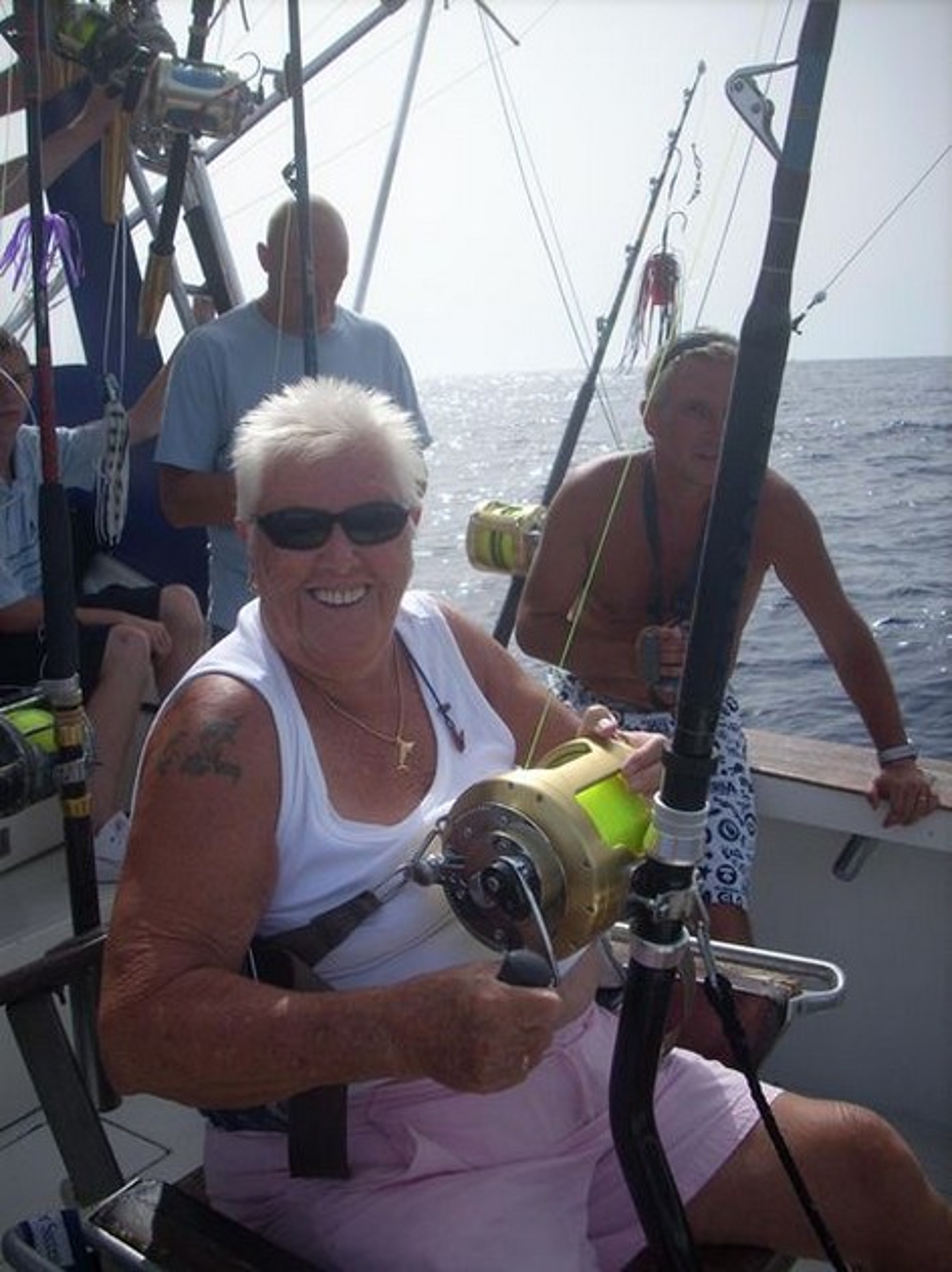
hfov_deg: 38.6
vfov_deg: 50.2
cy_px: 636
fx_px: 1358
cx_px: 476
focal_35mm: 37
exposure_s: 1/324
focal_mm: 6.2
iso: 64
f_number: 5.6
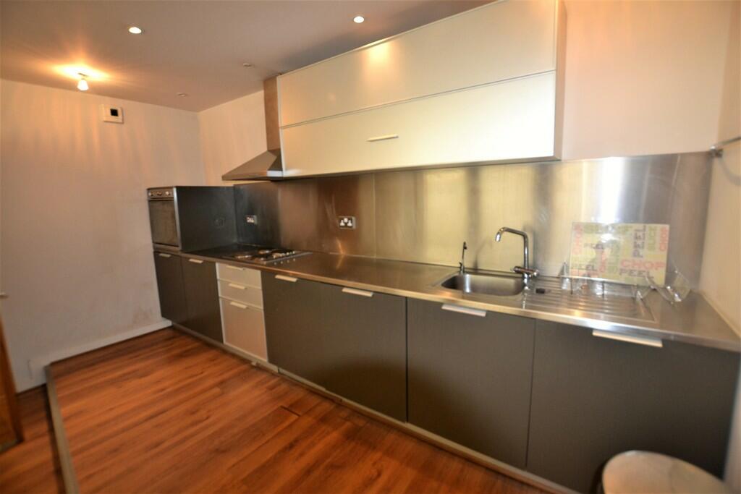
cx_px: 370
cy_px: 247
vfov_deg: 77.3
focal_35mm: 15
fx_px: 309
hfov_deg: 100.4
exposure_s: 1/60
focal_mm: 10
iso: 800
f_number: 3.5
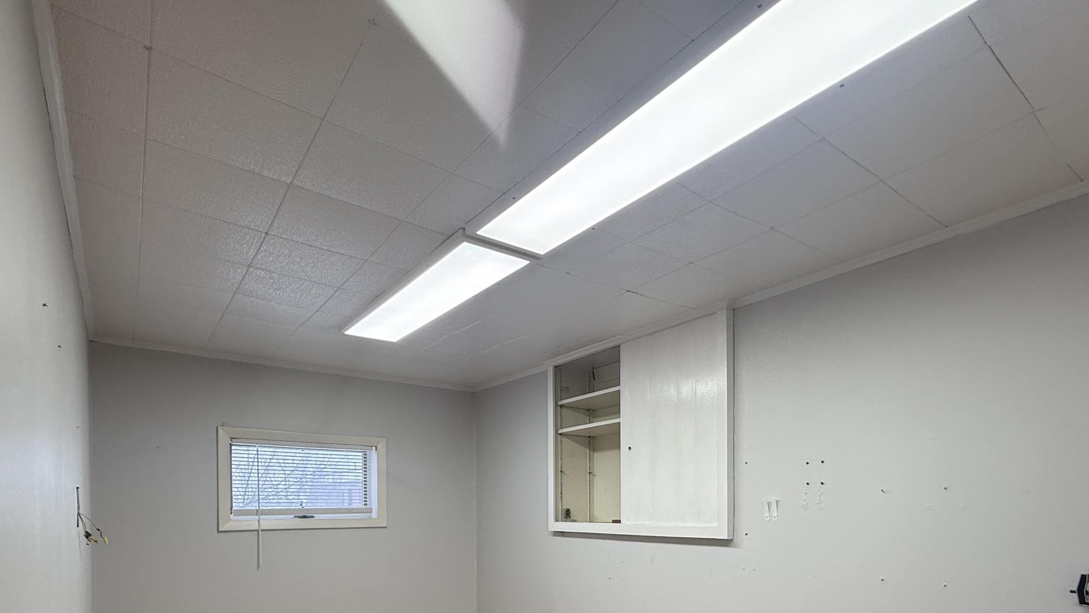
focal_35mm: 20
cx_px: 548
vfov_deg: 51.5
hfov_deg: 86.6
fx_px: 578
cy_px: 511
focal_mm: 2.22
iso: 80
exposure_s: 1/120
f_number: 2.2
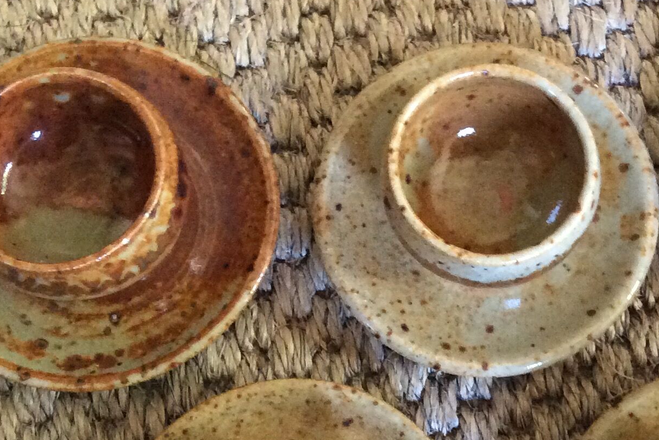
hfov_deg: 28.2
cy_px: 311
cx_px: 447
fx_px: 1300
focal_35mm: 71
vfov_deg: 19.1
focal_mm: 3.3
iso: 320
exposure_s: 1/20
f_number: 2.4
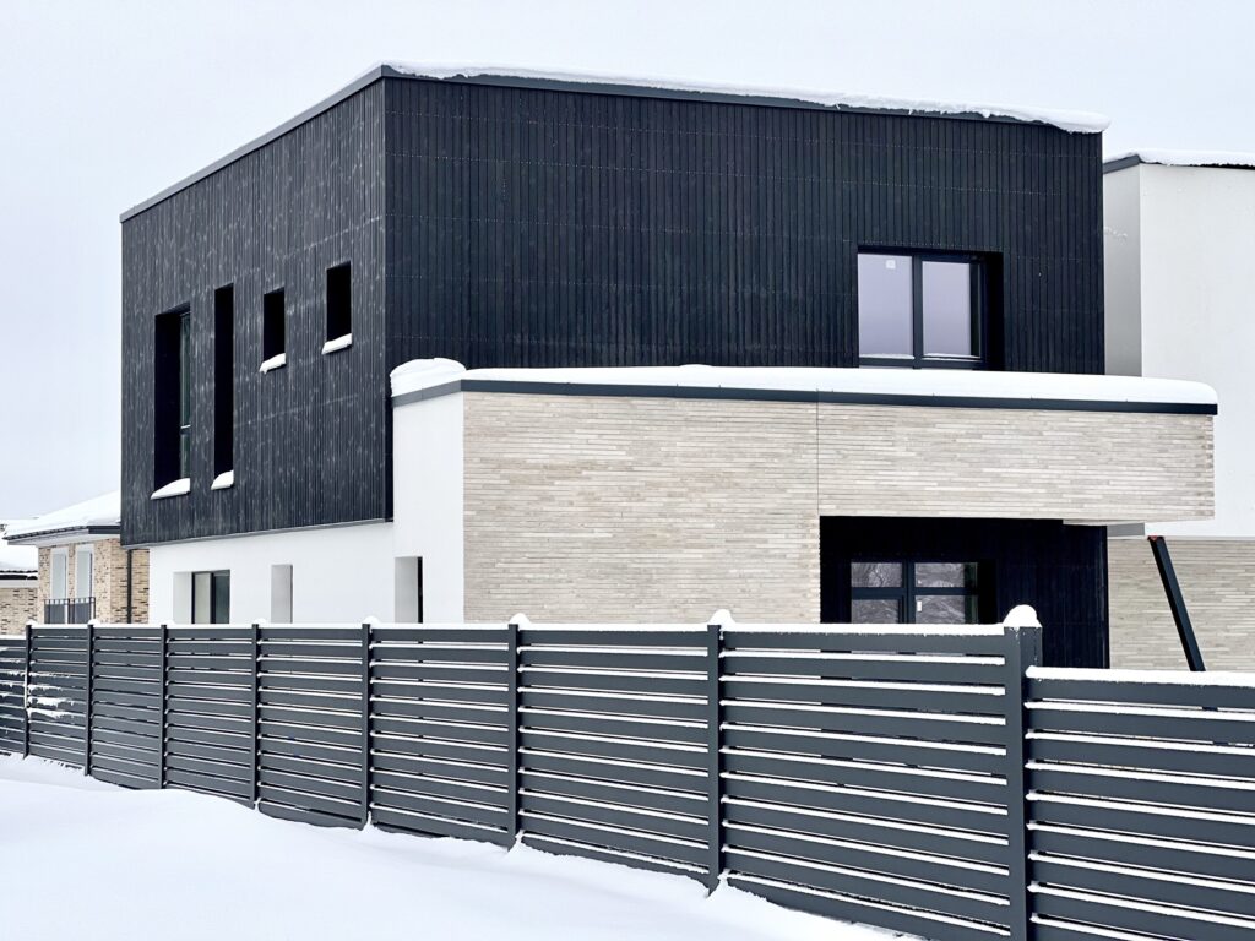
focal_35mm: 77
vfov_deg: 19.1
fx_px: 2792
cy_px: 470
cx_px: 628
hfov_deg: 25.3
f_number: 2.8
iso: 25
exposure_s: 1/121
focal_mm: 9
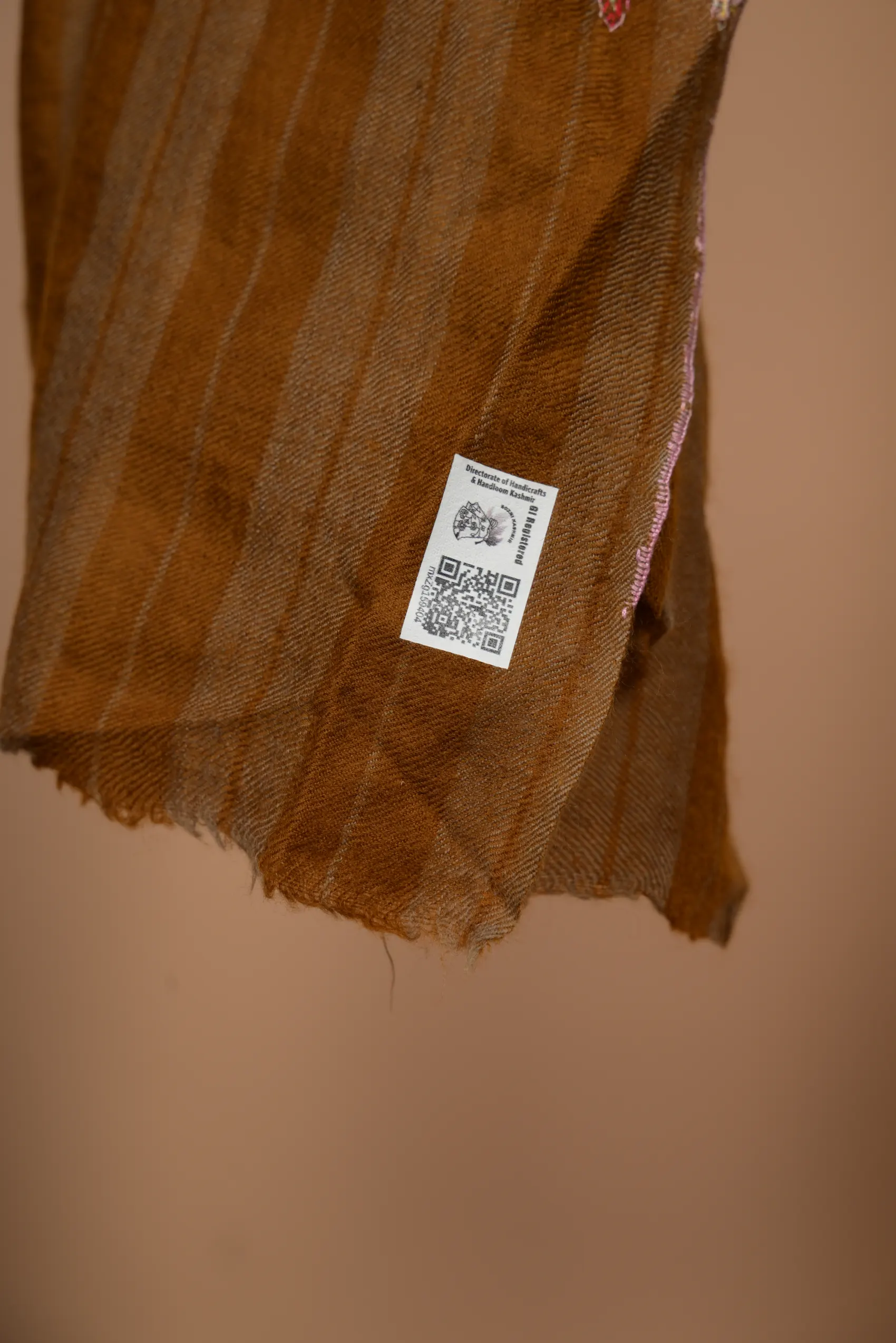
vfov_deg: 27.0
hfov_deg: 18.2
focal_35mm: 75
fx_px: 2800
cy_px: 672
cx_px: 448
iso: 125
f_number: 6.3
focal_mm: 75
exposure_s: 1/200
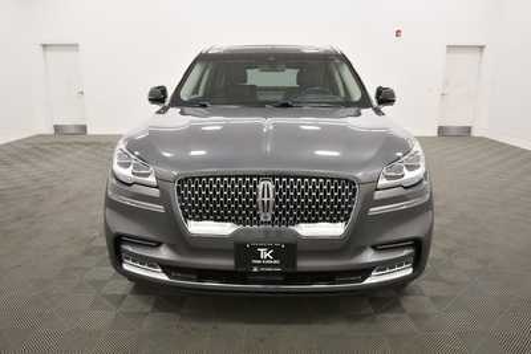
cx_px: 266
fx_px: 413
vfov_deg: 46.4
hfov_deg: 65.5
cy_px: 177
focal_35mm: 28
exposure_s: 1/125
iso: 900
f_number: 5.6
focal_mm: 19
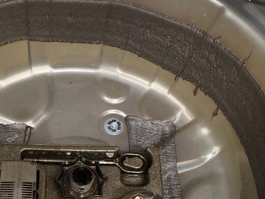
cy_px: 172
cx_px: 60
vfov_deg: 27.2
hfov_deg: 35.8
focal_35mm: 52
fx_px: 398
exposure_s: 1/25
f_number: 1.6
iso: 640
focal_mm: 5.96
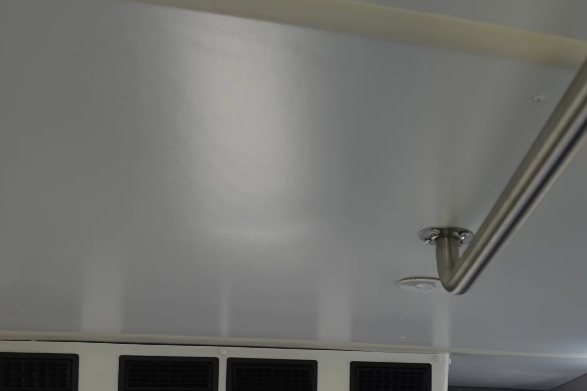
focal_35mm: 43
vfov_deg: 29.3
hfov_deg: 40.5
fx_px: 701
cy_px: 383
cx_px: 571
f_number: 2
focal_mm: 7.6
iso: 125
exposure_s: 1/250
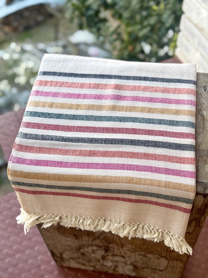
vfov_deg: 39.7
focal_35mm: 48
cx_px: 104
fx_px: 385
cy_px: 139
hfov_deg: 30.3
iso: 64
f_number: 1.78
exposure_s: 1/621
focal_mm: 6.76
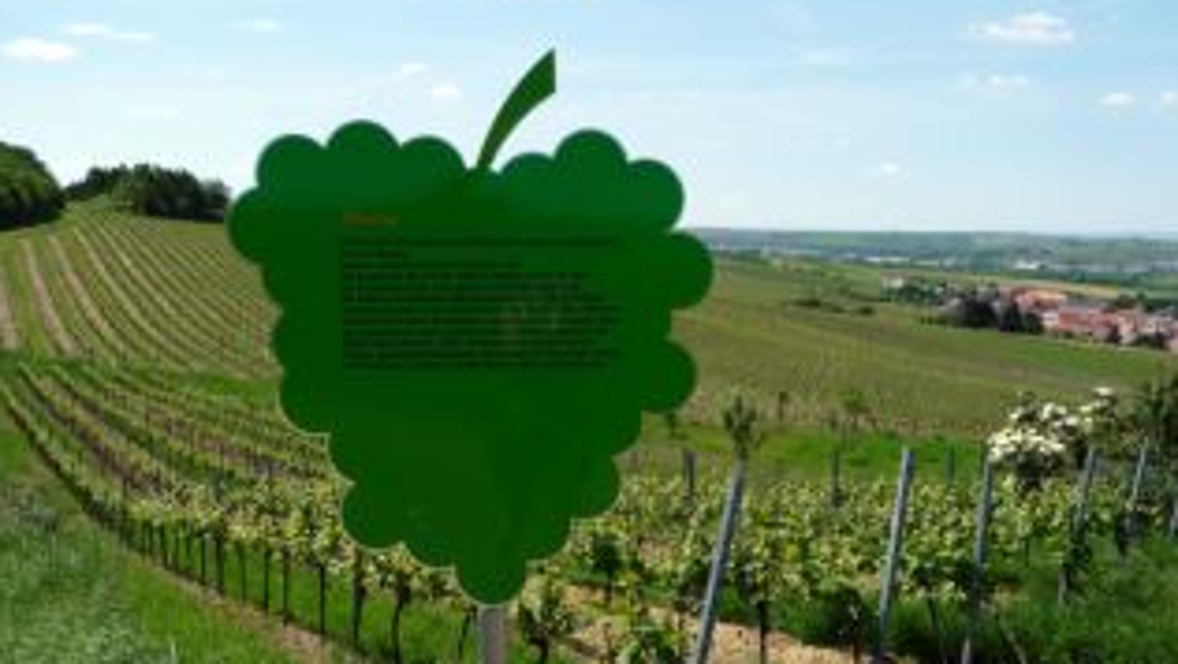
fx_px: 1125
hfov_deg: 55.1
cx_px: 656
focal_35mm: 36
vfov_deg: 32.4
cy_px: 477
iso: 100
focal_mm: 4.7
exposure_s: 1/1000
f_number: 3.3
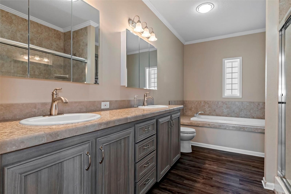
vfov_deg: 67.4
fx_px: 145
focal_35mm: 18
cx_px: 146
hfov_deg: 90.0
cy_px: 97
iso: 1000
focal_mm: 12
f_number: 8
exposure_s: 1/8
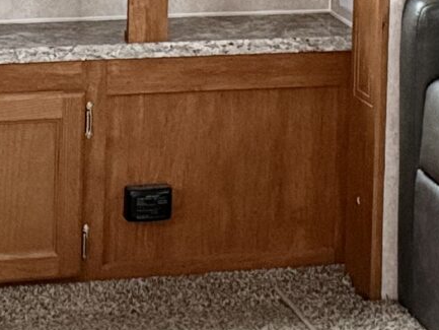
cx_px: 224
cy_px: -186
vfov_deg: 10.1
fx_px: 1801
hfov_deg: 13.9
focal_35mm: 142
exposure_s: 1/60
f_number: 1.78
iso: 640
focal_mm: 6.76
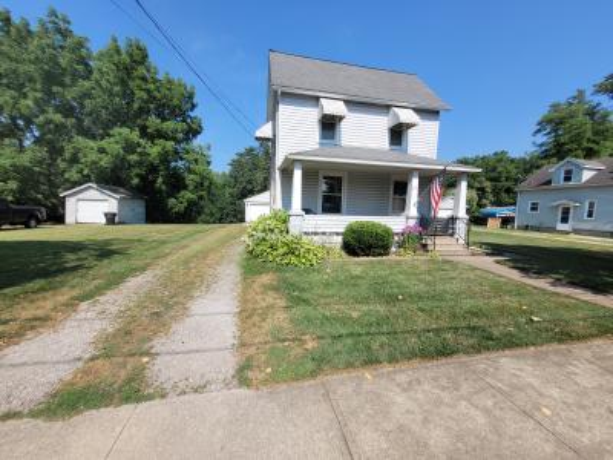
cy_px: 230
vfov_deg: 89.9
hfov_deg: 106.2
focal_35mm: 13
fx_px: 230
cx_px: 306
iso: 40
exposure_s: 1/1339
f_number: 2.2
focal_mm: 1.74
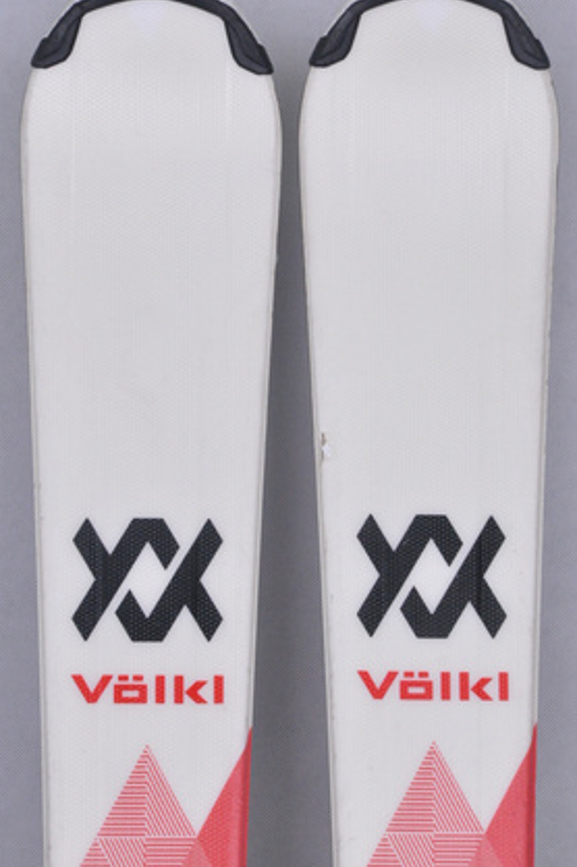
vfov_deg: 12.1
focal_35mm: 170
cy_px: 427
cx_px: 287
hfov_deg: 8.1
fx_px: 4082
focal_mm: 105
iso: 3200
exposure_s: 1/125
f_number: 9.5
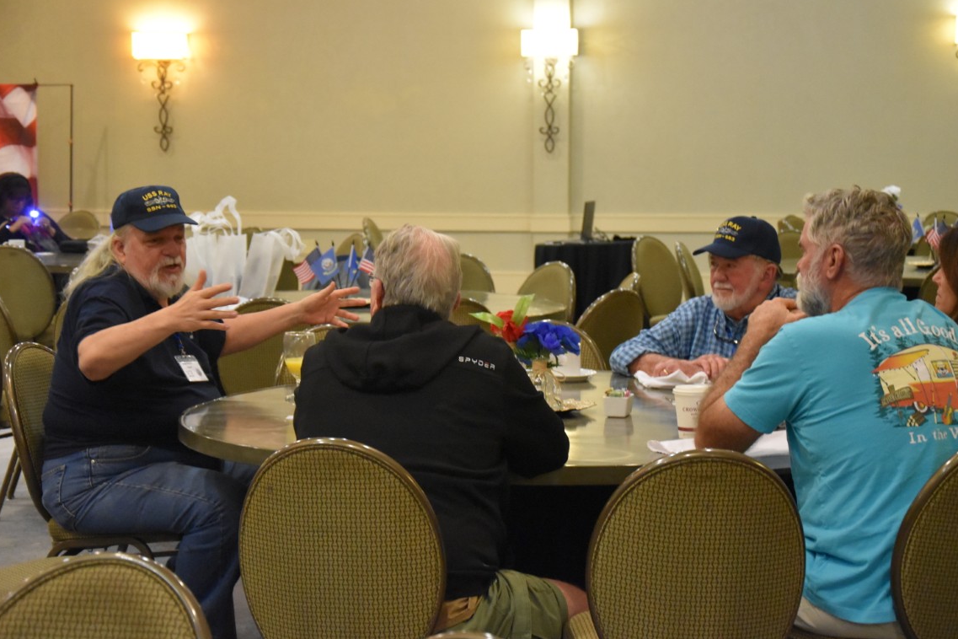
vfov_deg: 17.3
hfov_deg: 25.7
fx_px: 2102
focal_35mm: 79
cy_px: 317
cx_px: 476
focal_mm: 52
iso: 5000
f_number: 5
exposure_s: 1/60
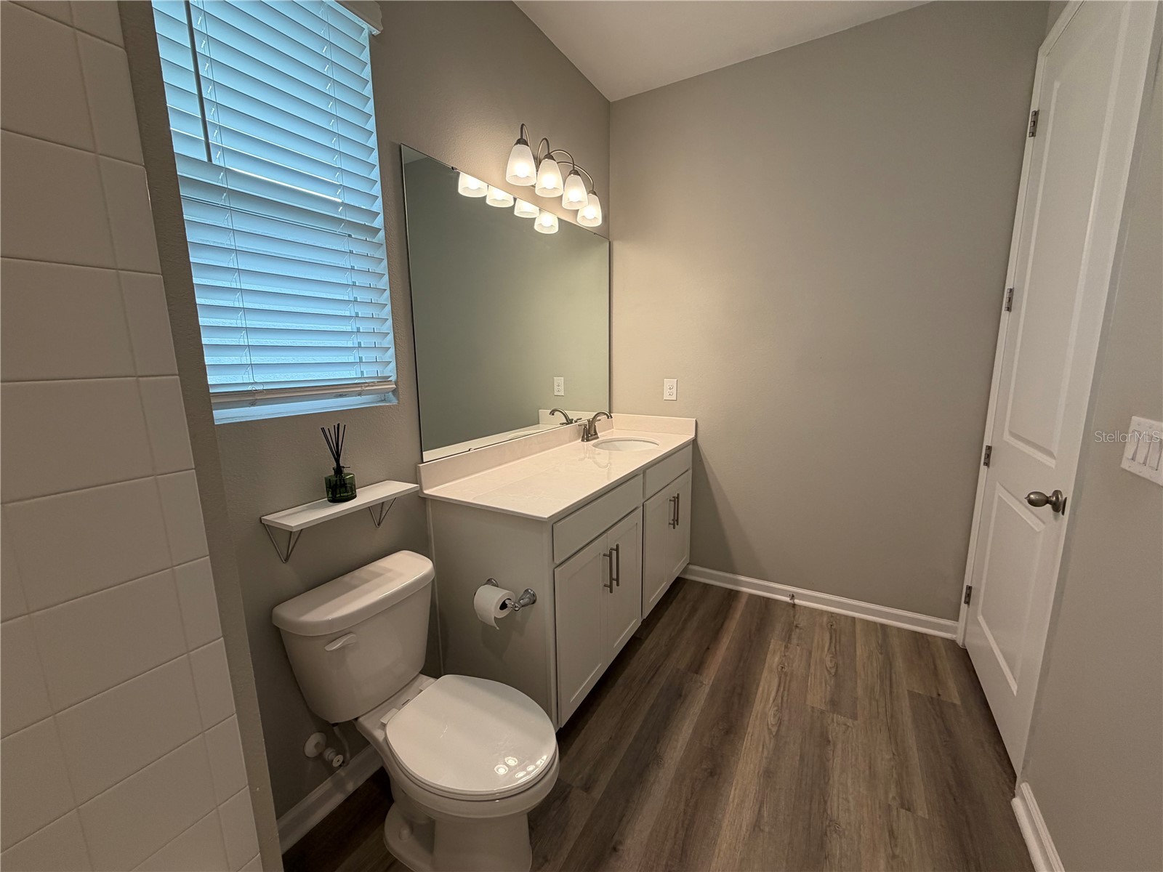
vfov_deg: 85.7
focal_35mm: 14
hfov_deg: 102.1
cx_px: 582
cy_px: 436
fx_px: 470
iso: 125
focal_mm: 2.22
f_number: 2.2
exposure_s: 1/120
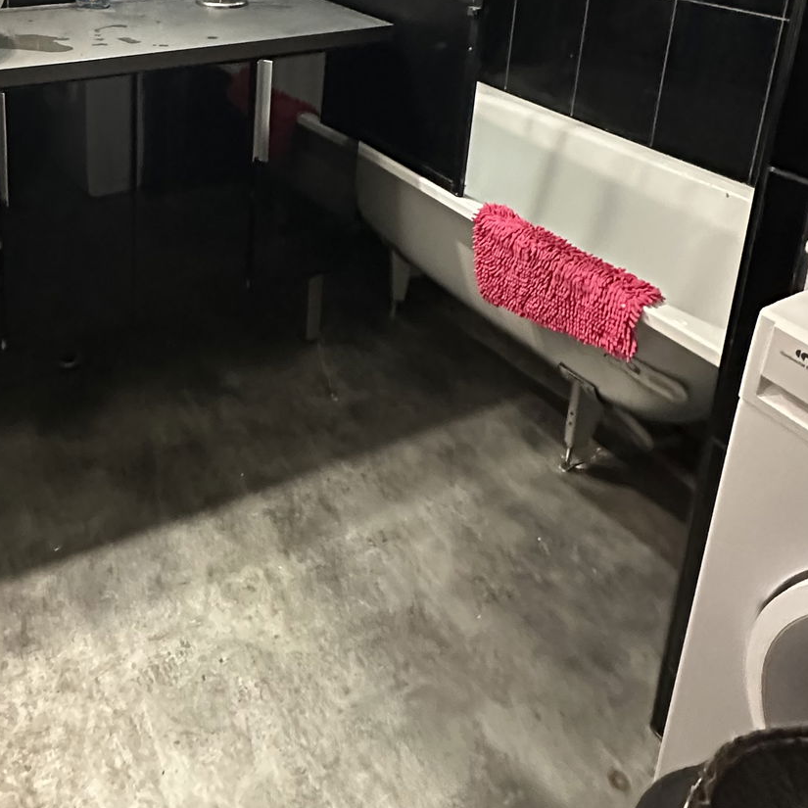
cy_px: 52
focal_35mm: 32
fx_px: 845
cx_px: 176
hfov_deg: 48.6
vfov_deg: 45.3
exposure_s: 1/50
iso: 1250
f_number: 2.2
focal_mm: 2.22
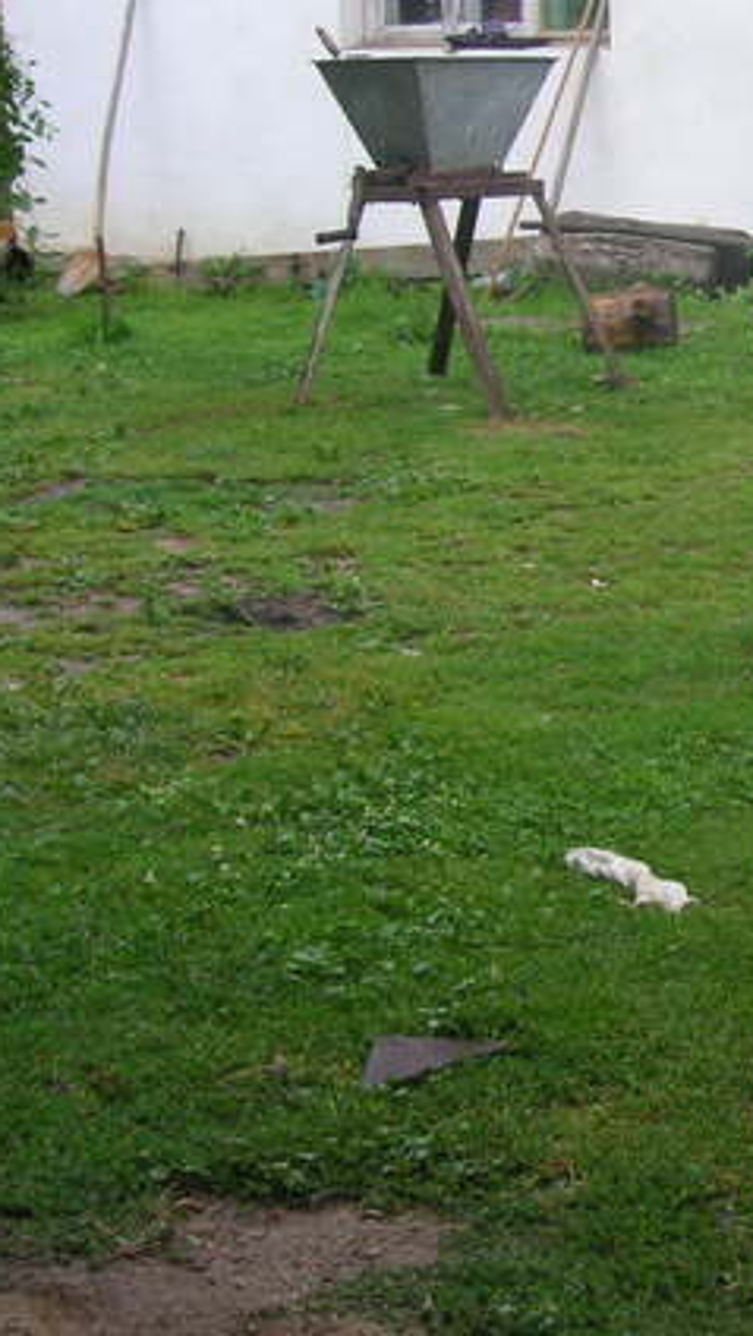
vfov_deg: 27.8
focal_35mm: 76
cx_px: 1093
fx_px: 2693
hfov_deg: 14.9
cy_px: 592
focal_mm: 6.1
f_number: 2.8
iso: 50
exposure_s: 1/180
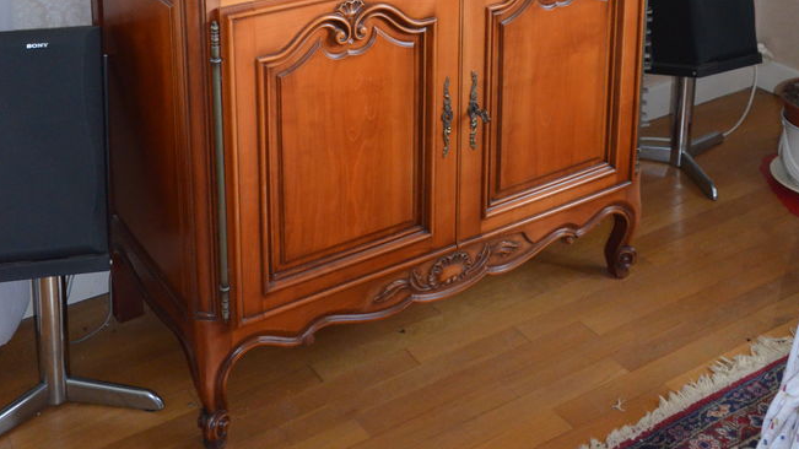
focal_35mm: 53
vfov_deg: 20.5
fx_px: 1123
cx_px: 398
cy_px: -145
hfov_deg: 39.2
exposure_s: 1/60
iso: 2800
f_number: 3.8
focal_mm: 22
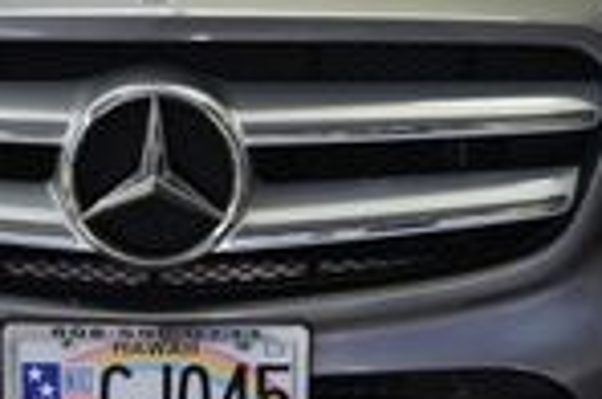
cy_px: 122
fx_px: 1558
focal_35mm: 93
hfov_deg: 21.7
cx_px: 159
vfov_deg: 14.5
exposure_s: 1/40
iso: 320
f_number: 4
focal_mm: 23
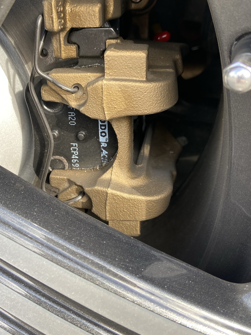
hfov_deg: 39.4
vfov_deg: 50.8
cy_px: 125
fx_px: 348
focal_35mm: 36
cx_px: 96
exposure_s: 1/122
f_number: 1.8
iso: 40
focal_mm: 4.25
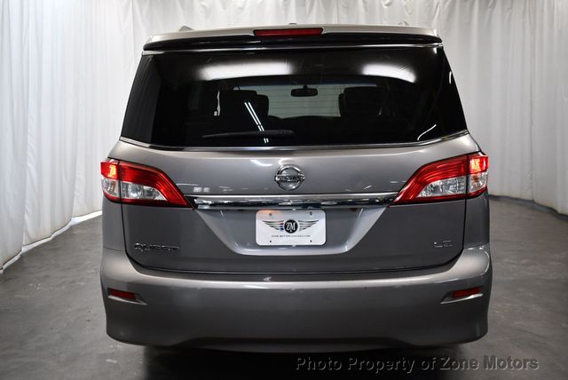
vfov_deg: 36.9
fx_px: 569
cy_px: 190
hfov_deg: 53.1
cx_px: 284
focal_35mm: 36
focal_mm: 18
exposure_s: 1/160
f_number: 3.5
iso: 800
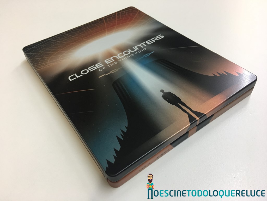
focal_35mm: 29
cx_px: 134
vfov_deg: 48.2
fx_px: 224
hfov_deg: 61.7
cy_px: 100
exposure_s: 1/17
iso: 64
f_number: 2.2
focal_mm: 4.15
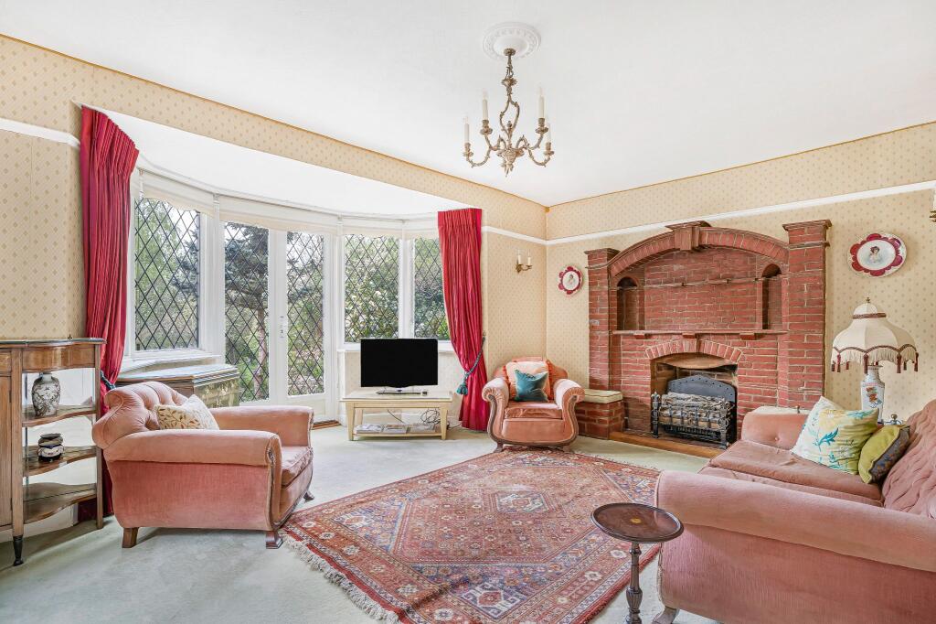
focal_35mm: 16
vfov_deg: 73.7
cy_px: 312
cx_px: 468
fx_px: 416
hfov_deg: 96.8
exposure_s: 1/5
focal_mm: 16
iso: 400
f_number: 8
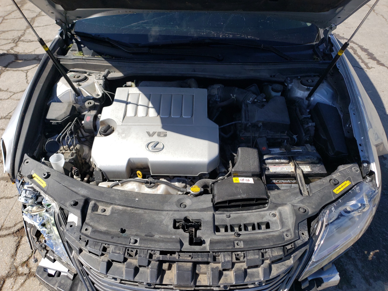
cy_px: 142
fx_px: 303
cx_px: 192
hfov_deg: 65.3
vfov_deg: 51.4
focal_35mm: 27
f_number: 1.5
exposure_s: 1/3333
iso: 50
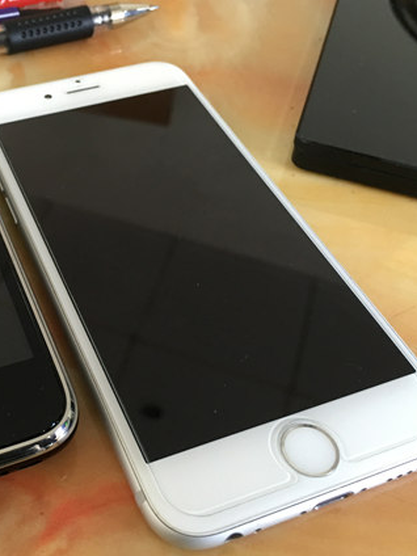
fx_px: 659
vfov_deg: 45.8
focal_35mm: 41
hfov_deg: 33.9
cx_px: 72
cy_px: 285
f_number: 2.2
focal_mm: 4.15
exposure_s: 1/17
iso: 80
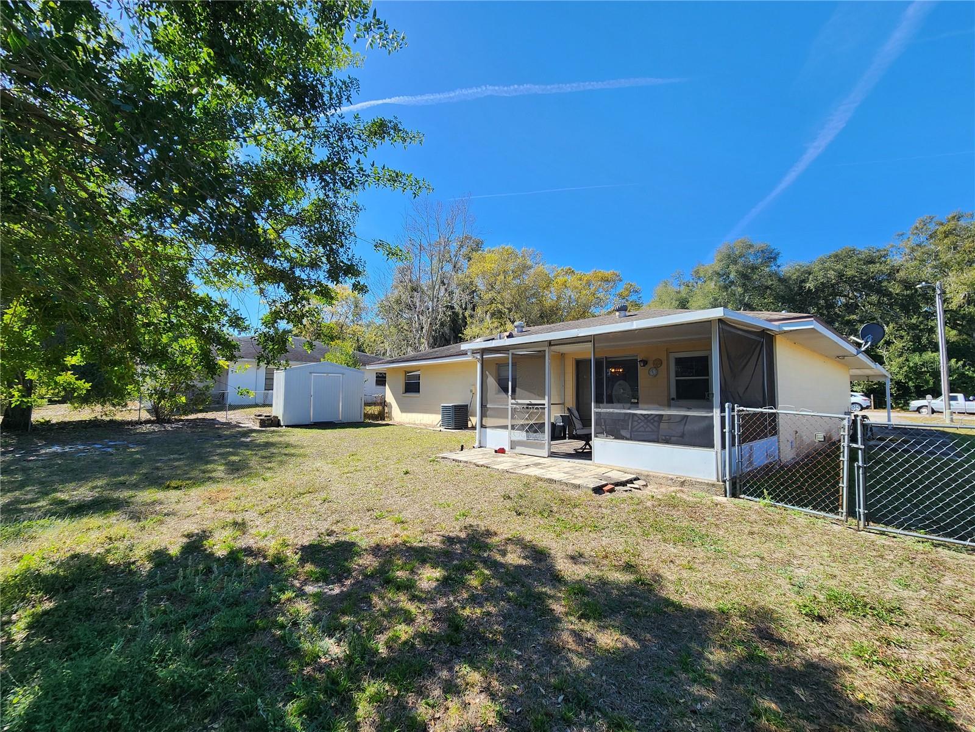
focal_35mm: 13
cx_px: 488
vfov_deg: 89.9
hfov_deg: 106.2
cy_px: 366
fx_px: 366
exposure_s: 1/947
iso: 50
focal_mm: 2.2
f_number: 2.2
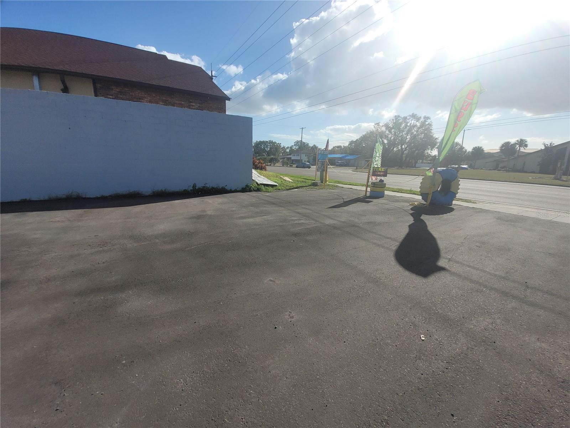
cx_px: 285
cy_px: 214
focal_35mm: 13
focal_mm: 1.74
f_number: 2.2
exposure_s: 1/2517
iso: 40
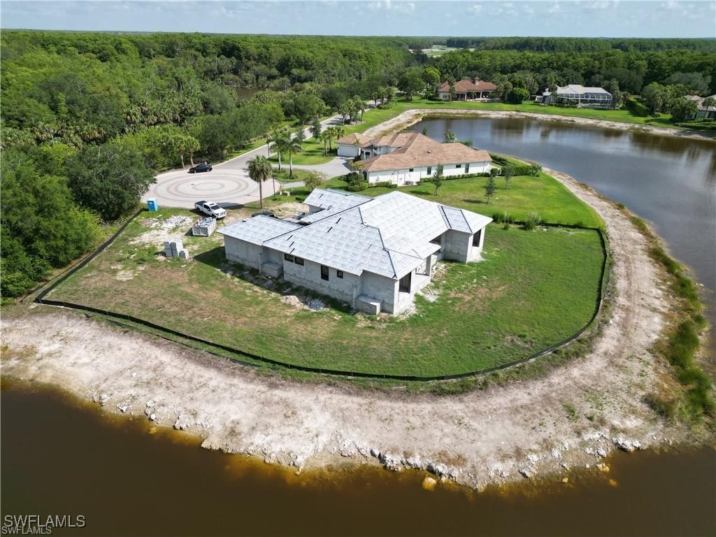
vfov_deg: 56.8
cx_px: 358
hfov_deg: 71.6
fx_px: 496
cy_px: 268
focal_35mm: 24
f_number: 1.7
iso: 140
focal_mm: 6.72
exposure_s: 1/3000
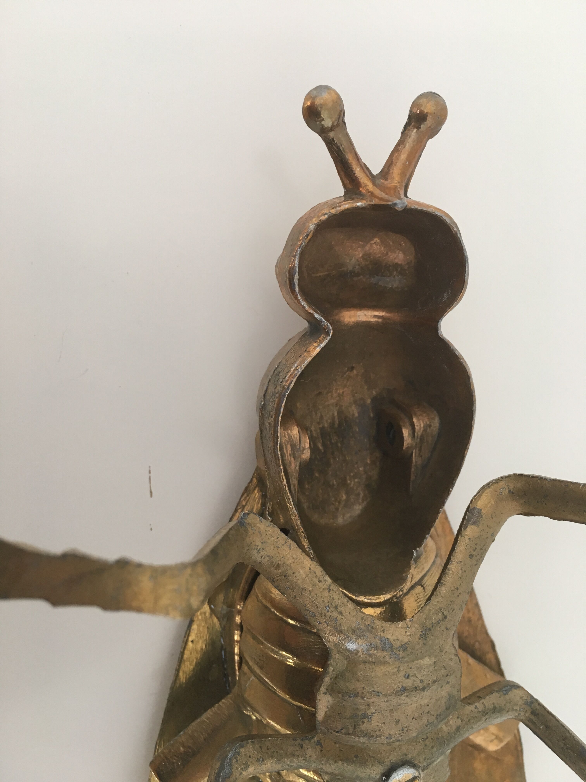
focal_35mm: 29
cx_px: 293
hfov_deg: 48.2
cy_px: 391
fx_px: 655
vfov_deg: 61.7
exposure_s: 1/33
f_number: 2.2
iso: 100
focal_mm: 4.15
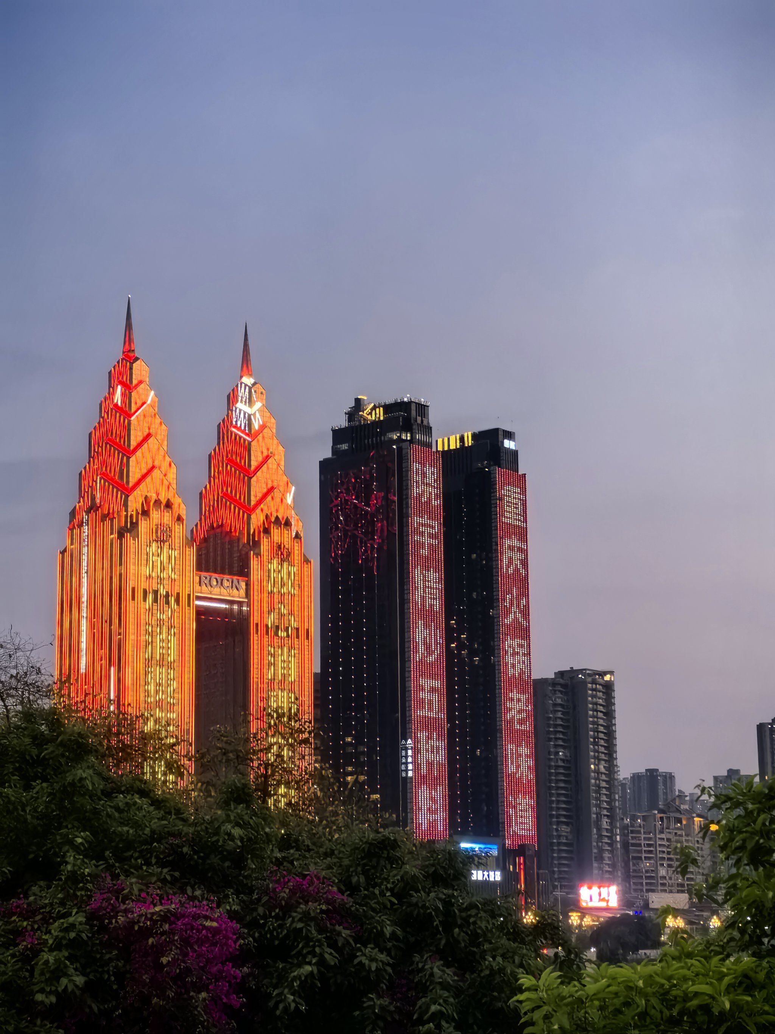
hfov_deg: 20.4
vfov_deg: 27.0
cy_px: 517
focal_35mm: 72
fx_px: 2149
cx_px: 388
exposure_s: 1/33.3
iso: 250
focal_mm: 5.75
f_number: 2
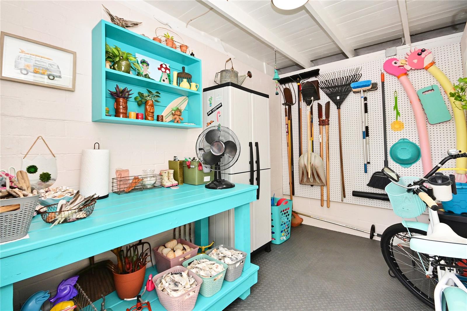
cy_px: 156
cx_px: 234
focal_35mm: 15
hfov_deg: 100.4
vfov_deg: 77.3
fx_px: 195
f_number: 7.1
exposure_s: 1/160
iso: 800
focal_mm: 10
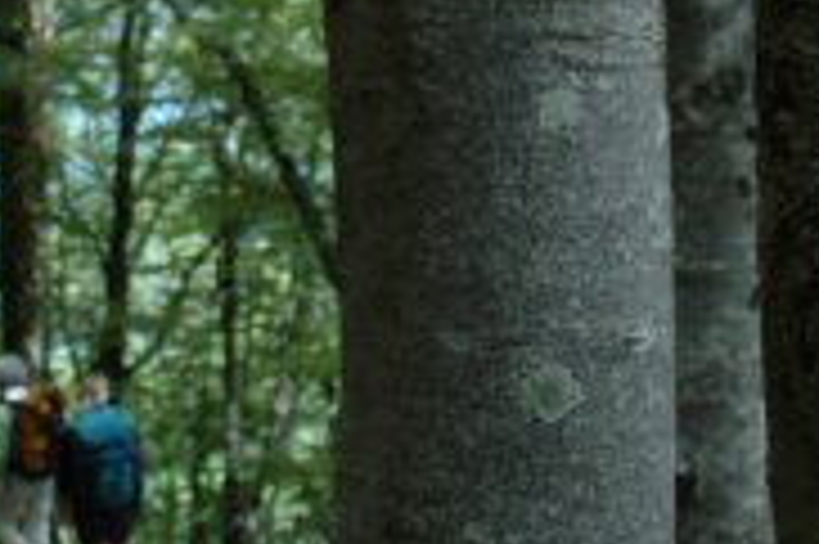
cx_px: 202
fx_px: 2432
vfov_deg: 12.4
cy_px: -126
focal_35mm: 107
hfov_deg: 19.0
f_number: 5
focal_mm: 18
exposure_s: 1/100
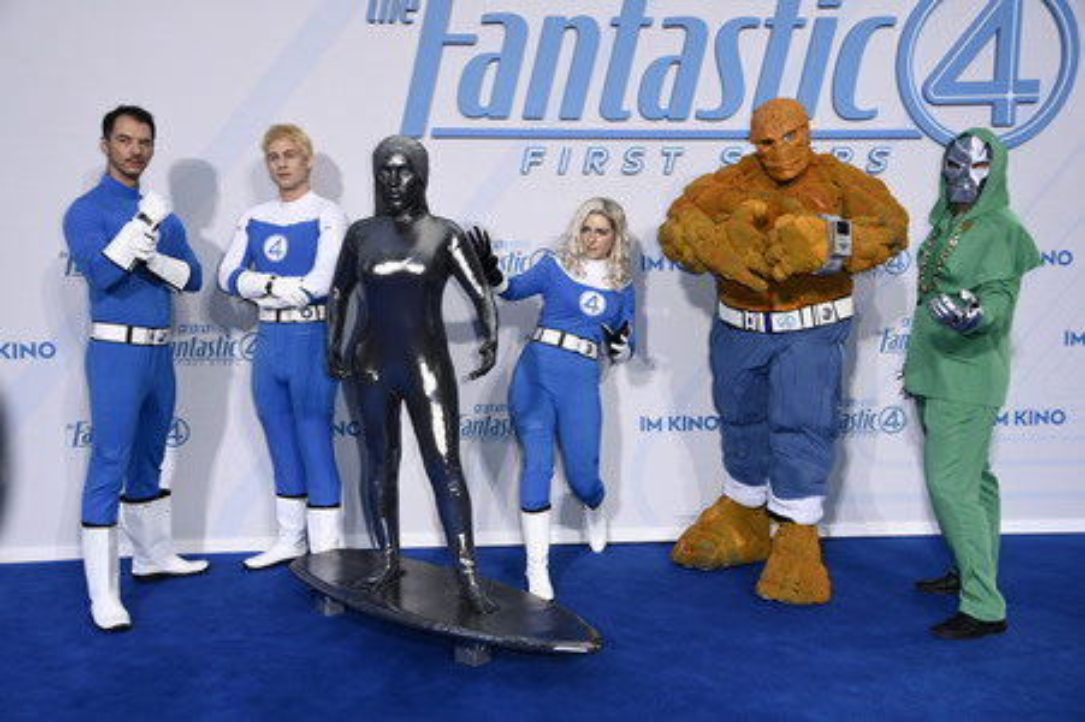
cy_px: 361
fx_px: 1446
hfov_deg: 41.1
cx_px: 542
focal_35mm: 48
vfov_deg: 28.0
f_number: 5.6
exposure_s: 1/250
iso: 400
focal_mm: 48
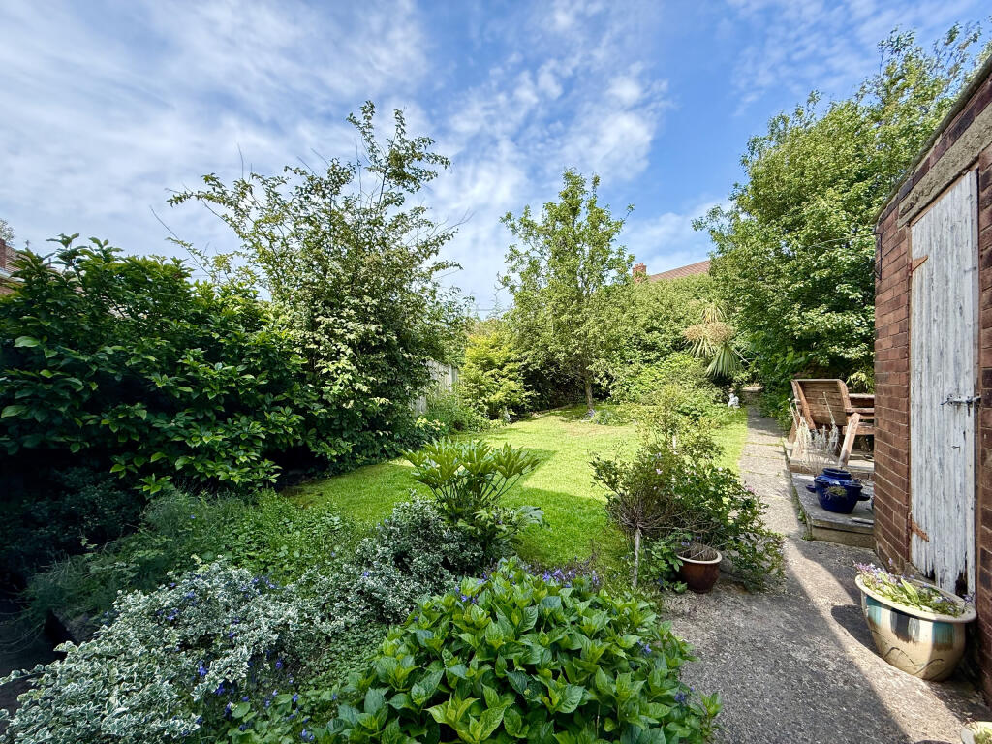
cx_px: 496
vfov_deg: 85.7
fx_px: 401
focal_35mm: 14
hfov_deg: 102.1
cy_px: 372
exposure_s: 1/709
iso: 64
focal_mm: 2.22
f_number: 2.2
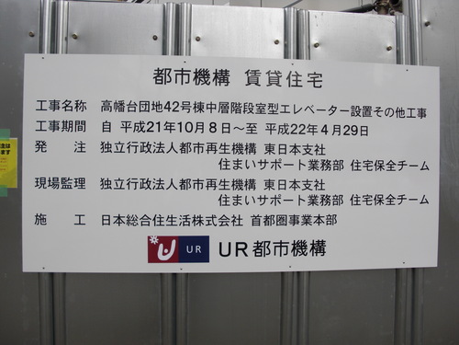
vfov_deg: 39.7
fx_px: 477
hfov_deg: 51.4
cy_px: 172
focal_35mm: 36
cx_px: 230
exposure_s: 1/250
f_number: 2.8
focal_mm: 6.3
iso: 50
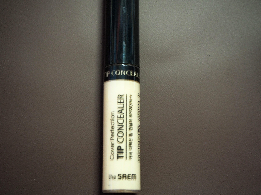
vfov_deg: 24.4
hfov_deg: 32.2
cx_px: 130
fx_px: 452
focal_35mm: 60
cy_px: 98
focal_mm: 30
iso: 800
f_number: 5.2
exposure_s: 1/2.5
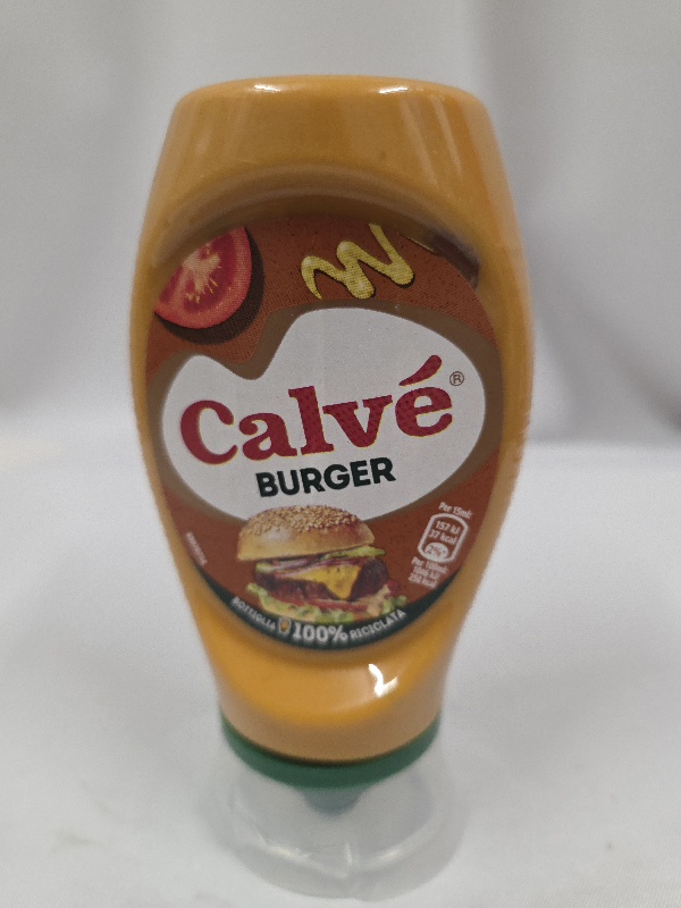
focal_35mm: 23
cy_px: 454
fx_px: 603
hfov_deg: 58.9
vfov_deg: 73.9
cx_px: 340
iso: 400
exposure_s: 1/101
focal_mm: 6.3
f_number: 1.7
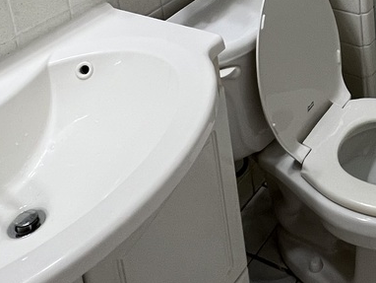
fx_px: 533
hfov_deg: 34.3
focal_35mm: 49
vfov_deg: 23.3
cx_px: 401
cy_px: -151
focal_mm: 1.57
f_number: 1.8
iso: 200
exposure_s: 1/120
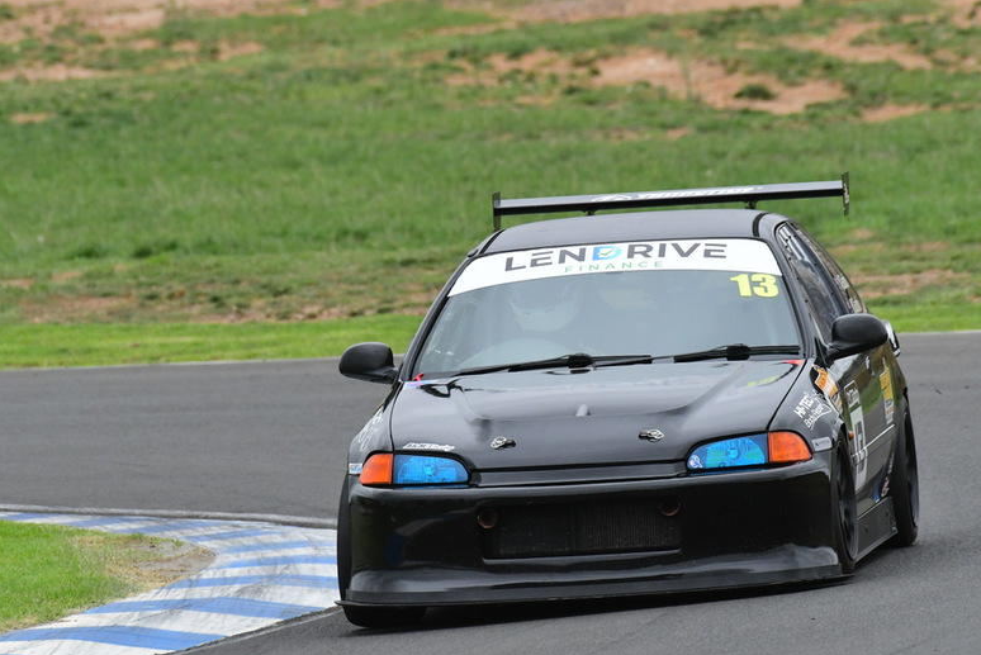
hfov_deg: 2.7
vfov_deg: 1.8
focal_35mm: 775
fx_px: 21130
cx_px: 484
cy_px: 327
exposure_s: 1/640
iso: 1600
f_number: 10
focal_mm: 500
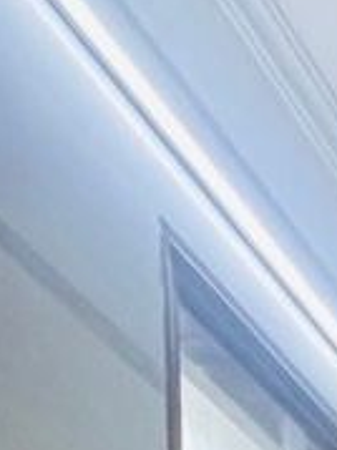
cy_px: 1151
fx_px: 1040
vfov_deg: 13.9
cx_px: 938
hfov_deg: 12.0
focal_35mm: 80
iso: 800
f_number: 2.2
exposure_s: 1/50
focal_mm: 2.22
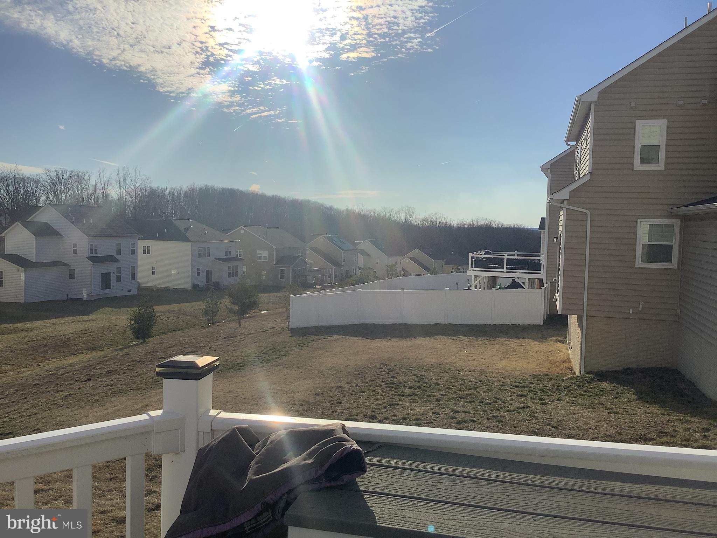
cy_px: 269
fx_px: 642
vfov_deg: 45.4
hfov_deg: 58.4
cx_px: 358
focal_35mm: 31
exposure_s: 1/4525
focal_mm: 3.3
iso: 25
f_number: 2.4
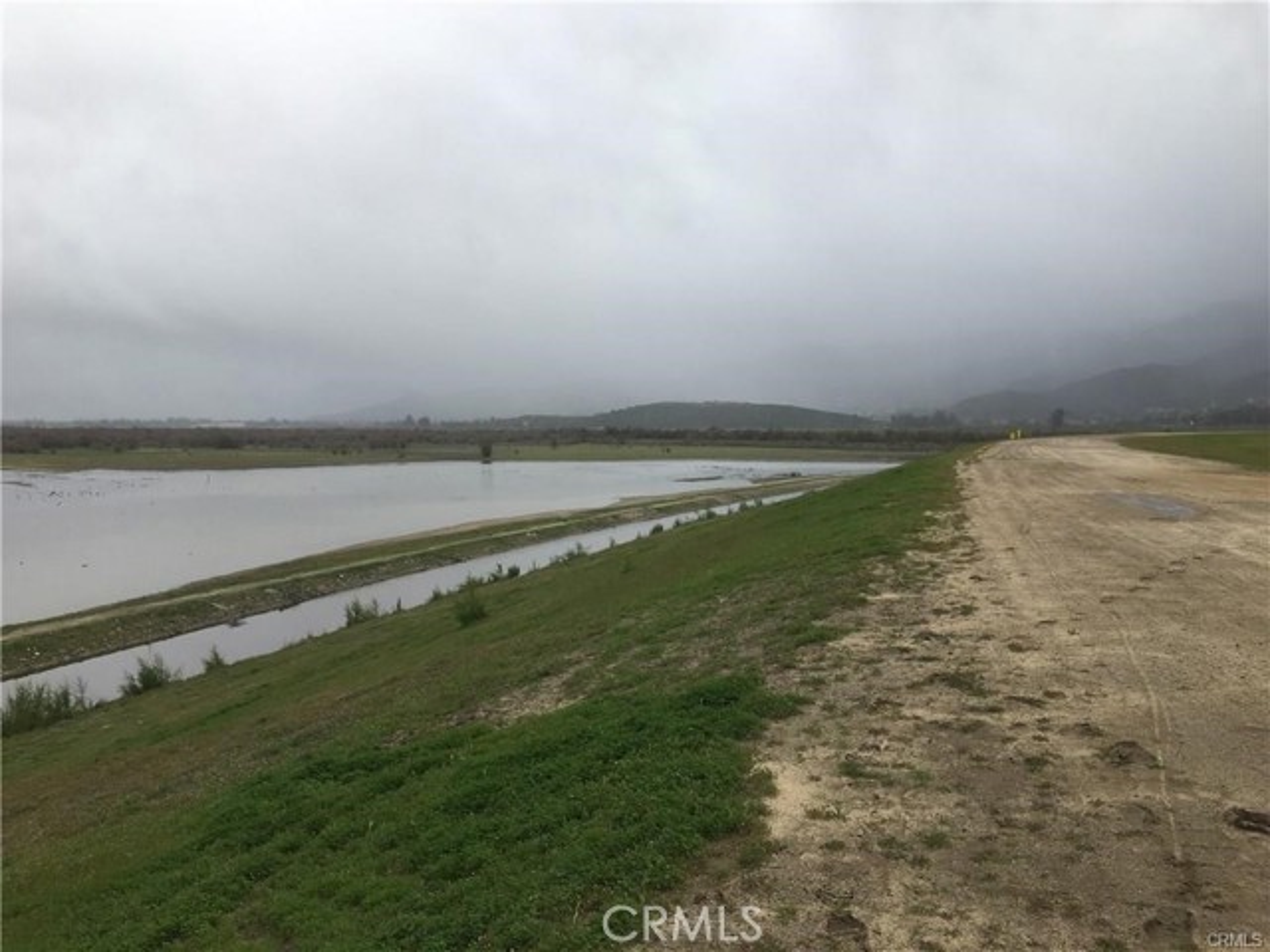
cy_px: 476
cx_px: 635
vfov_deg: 48.2
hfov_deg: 61.7
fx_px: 1064
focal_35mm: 29
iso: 25
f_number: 2.2
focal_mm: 4.15
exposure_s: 1/1374
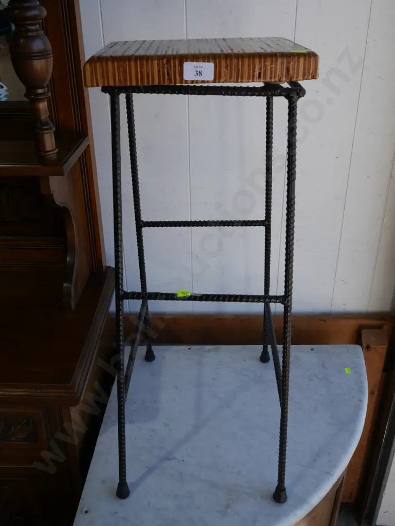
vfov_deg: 53.9
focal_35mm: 34
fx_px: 517
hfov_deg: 41.8
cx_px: 198
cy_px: 263
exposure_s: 1/200
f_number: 5
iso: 200
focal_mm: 17
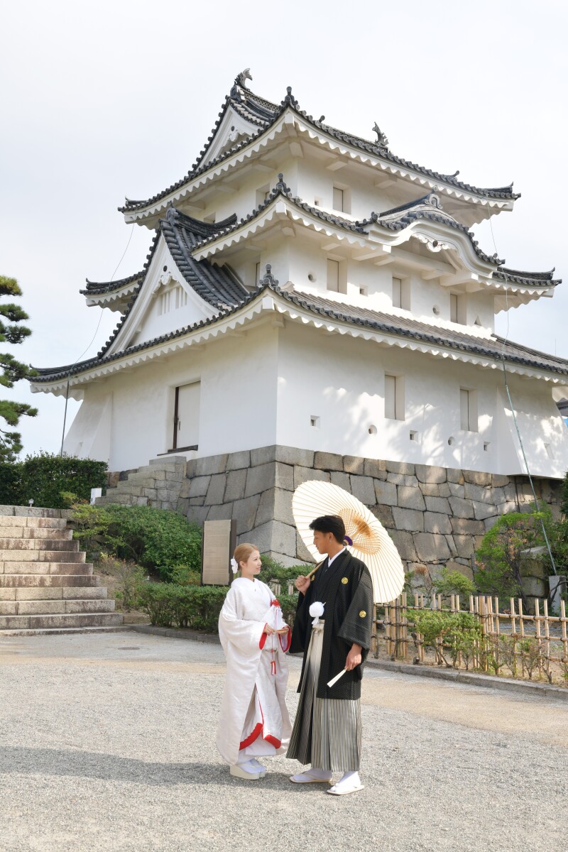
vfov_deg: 48.5
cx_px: 284
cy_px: 426
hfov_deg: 33.4
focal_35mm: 40
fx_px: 947
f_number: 8
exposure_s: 1/250
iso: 200
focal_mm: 40
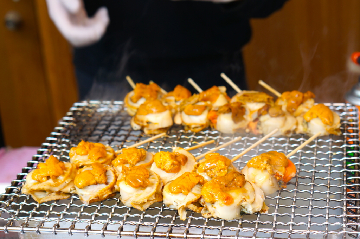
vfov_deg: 18.1
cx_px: 180
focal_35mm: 75
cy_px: 120
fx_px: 749
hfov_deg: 27.0
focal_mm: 50
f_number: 4.5
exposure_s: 1/80
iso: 125
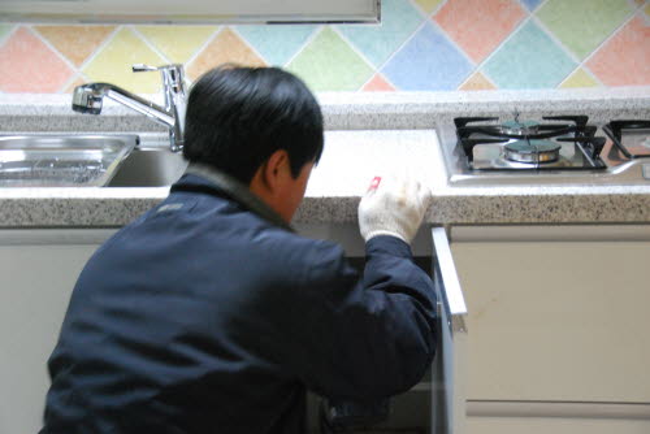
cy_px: 217
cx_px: 325
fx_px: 1301
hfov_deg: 28.1
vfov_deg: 19.0
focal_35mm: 72
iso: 1400
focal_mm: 48
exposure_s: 1/30
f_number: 4.8
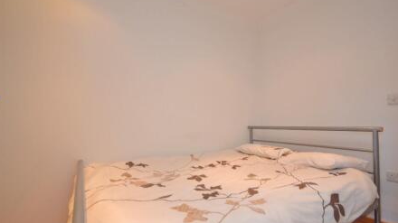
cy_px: 116
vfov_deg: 63.8
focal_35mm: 17
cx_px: 210
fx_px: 179
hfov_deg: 95.9
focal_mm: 10
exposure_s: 1/60
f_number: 3.5
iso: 720
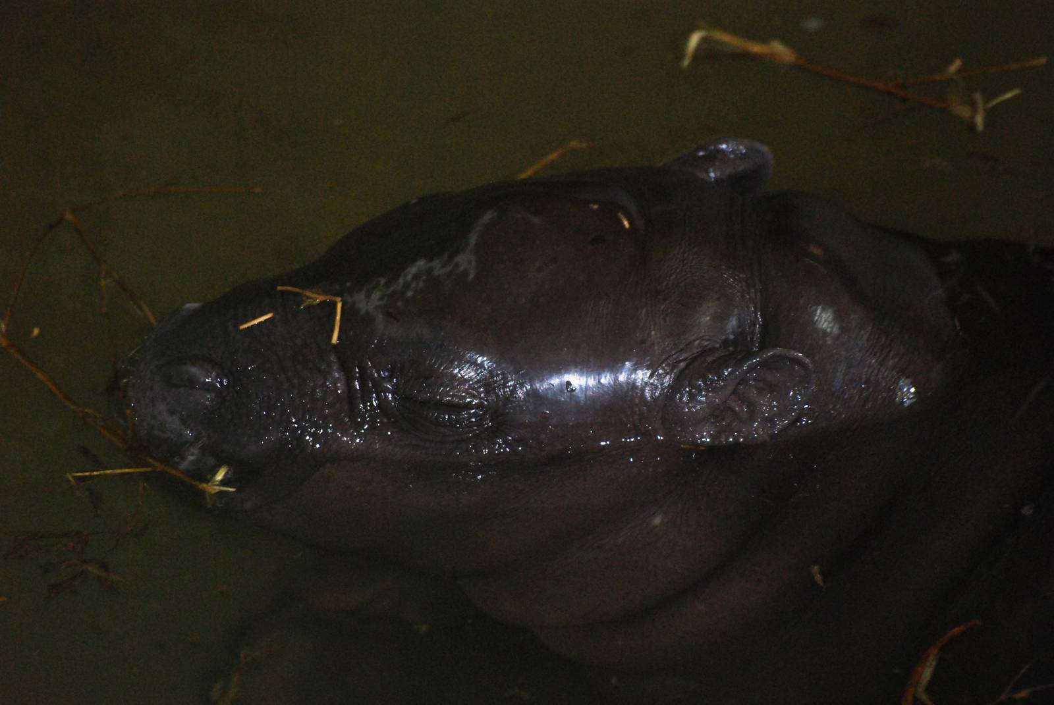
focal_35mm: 405
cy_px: 352
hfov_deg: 5.1
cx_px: 527
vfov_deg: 3.4
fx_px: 11871
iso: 1000
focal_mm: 270
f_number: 5.6
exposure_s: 1/60
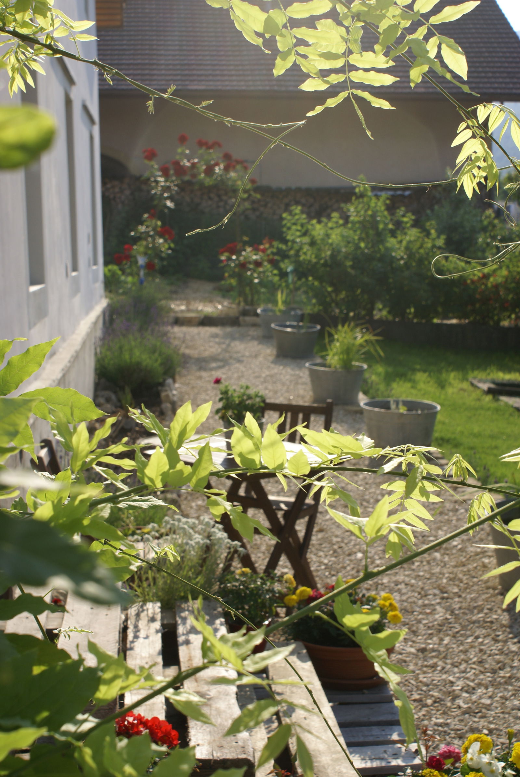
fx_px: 1134
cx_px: 260
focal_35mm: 52
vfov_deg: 37.8
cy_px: 388
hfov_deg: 25.8
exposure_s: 1/160
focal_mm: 35
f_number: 9
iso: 100
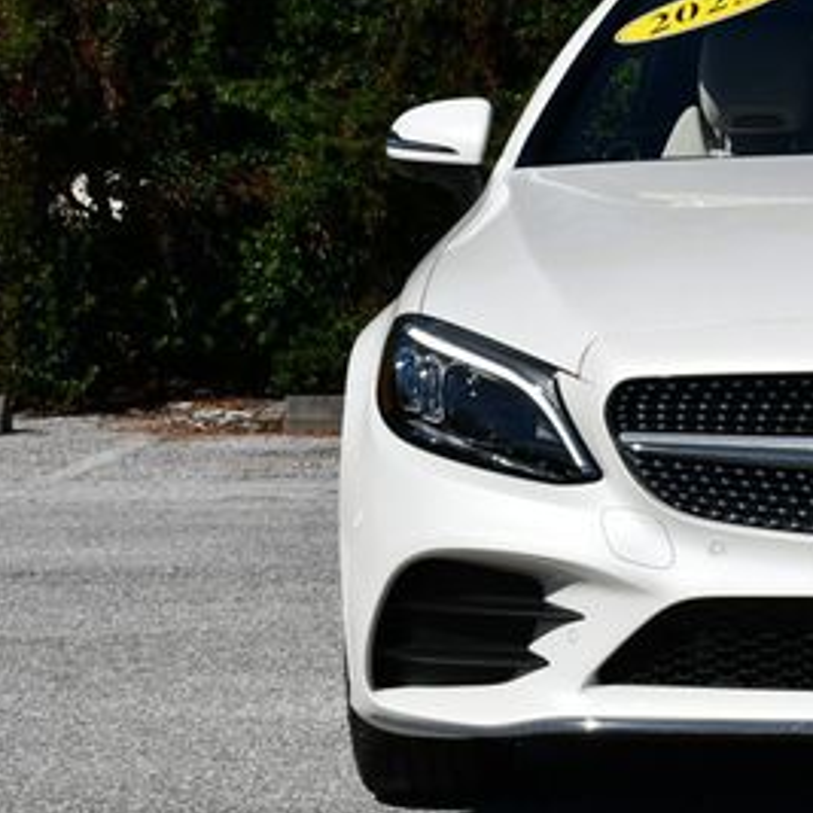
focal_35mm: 155
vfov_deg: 11.3
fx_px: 4119
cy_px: 350
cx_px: 923
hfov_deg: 11.1
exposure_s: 1/500
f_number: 11
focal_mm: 38
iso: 100
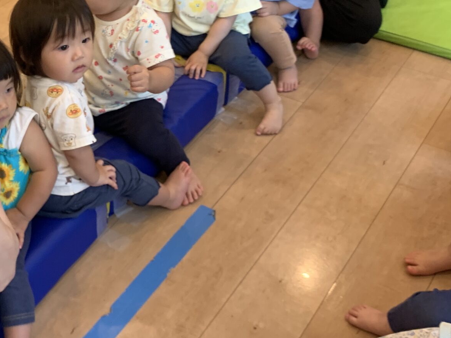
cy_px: 123
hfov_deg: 32.4
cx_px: 58
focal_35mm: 57
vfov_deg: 25.6
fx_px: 743
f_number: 1.8
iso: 125
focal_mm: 4.25
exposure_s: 1/60
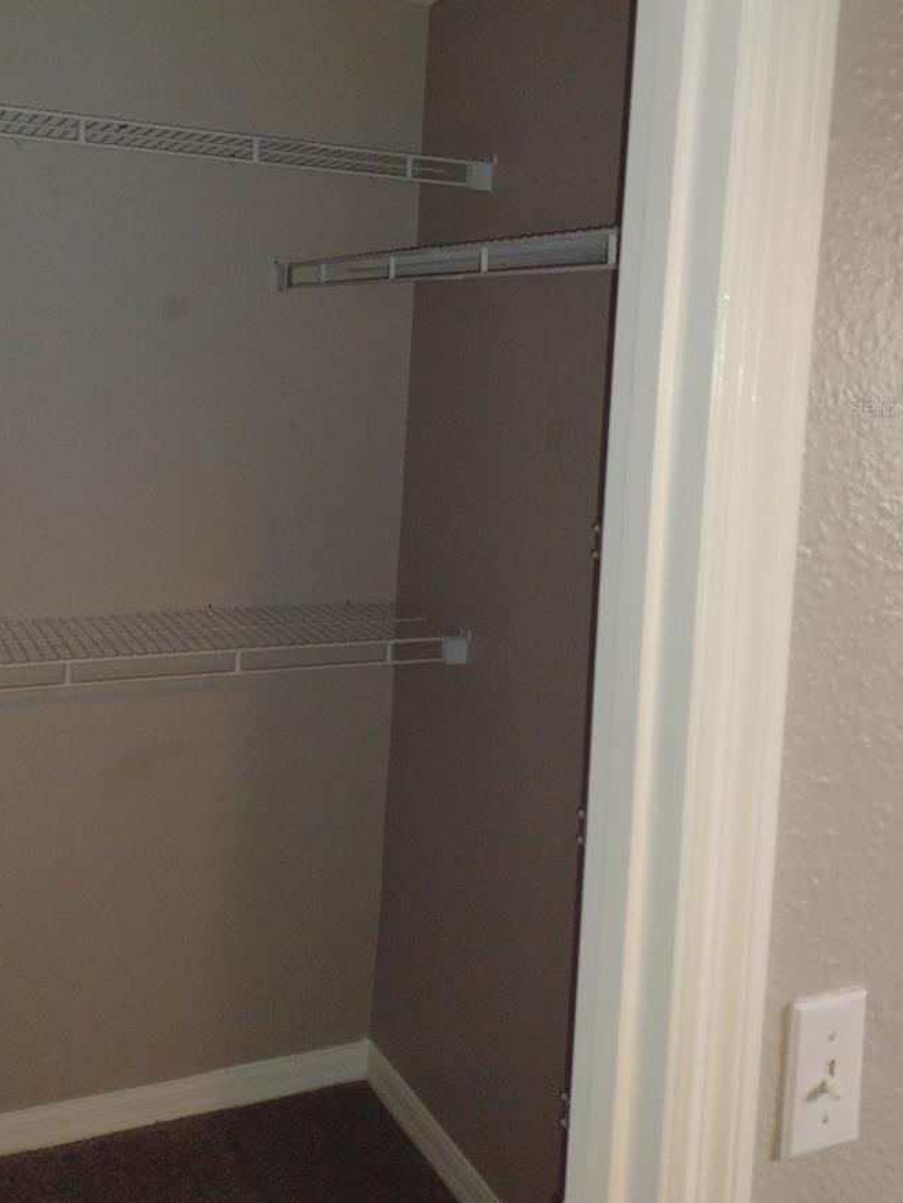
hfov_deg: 38.4
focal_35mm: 37
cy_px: 406
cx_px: 326
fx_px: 1287
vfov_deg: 49.3
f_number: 1.7
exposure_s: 1/30
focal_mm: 4.71
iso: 236
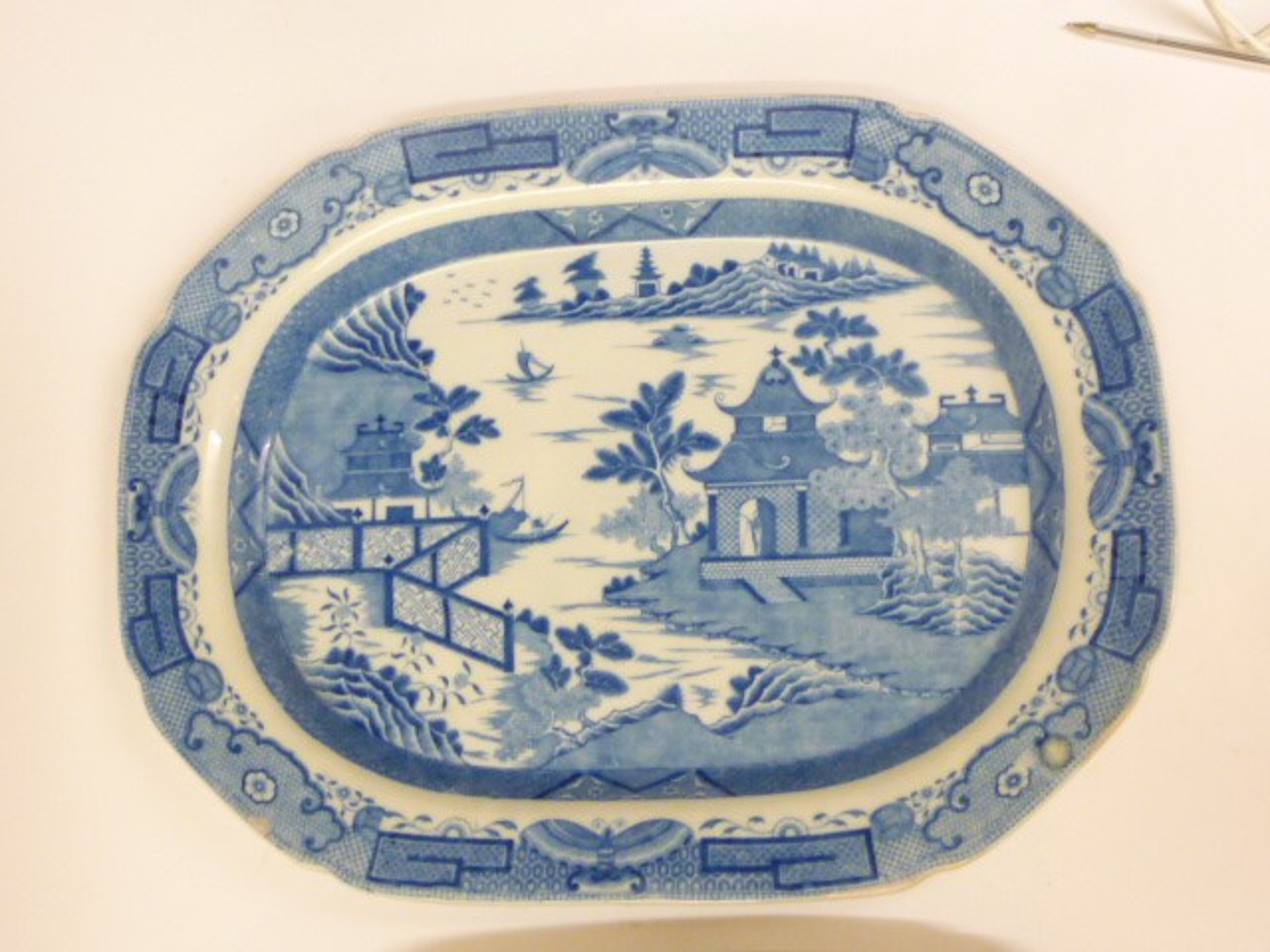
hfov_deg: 40.4
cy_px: 476
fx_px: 1724
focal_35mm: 47
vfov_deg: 30.9
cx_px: 635
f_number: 3.3
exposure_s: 1/30
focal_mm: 5.2
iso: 320
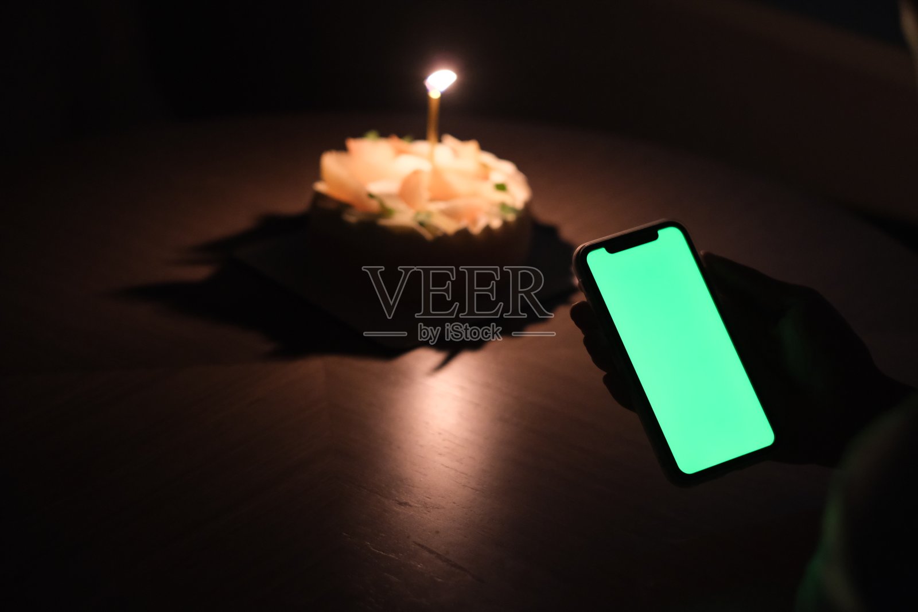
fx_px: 2142
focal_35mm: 84
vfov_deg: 16.3
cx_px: 459
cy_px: 306
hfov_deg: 24.2
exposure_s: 1/52
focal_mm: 56
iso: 3200
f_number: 2
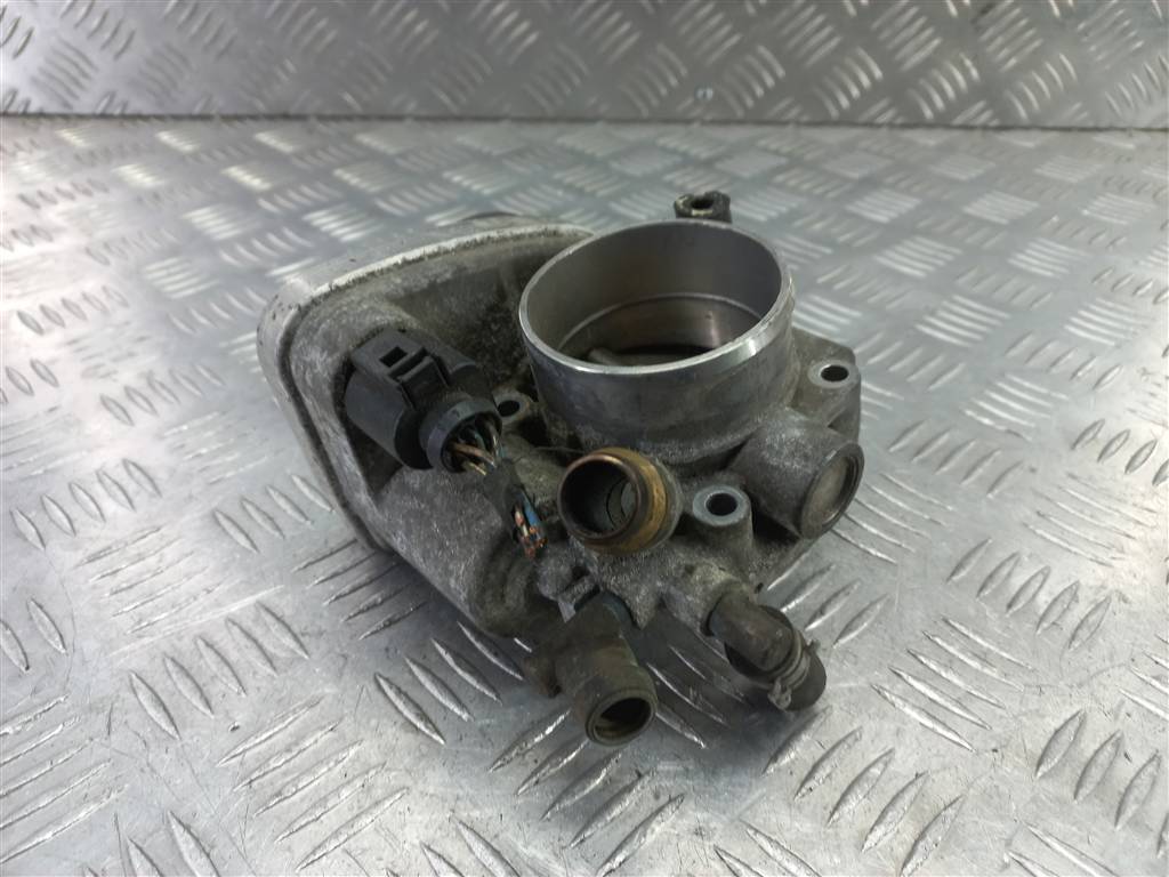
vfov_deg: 54.9
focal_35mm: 25
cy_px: 438
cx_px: 584
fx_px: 844
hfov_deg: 69.4
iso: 80
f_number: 1.8
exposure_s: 1/50
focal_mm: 4.6
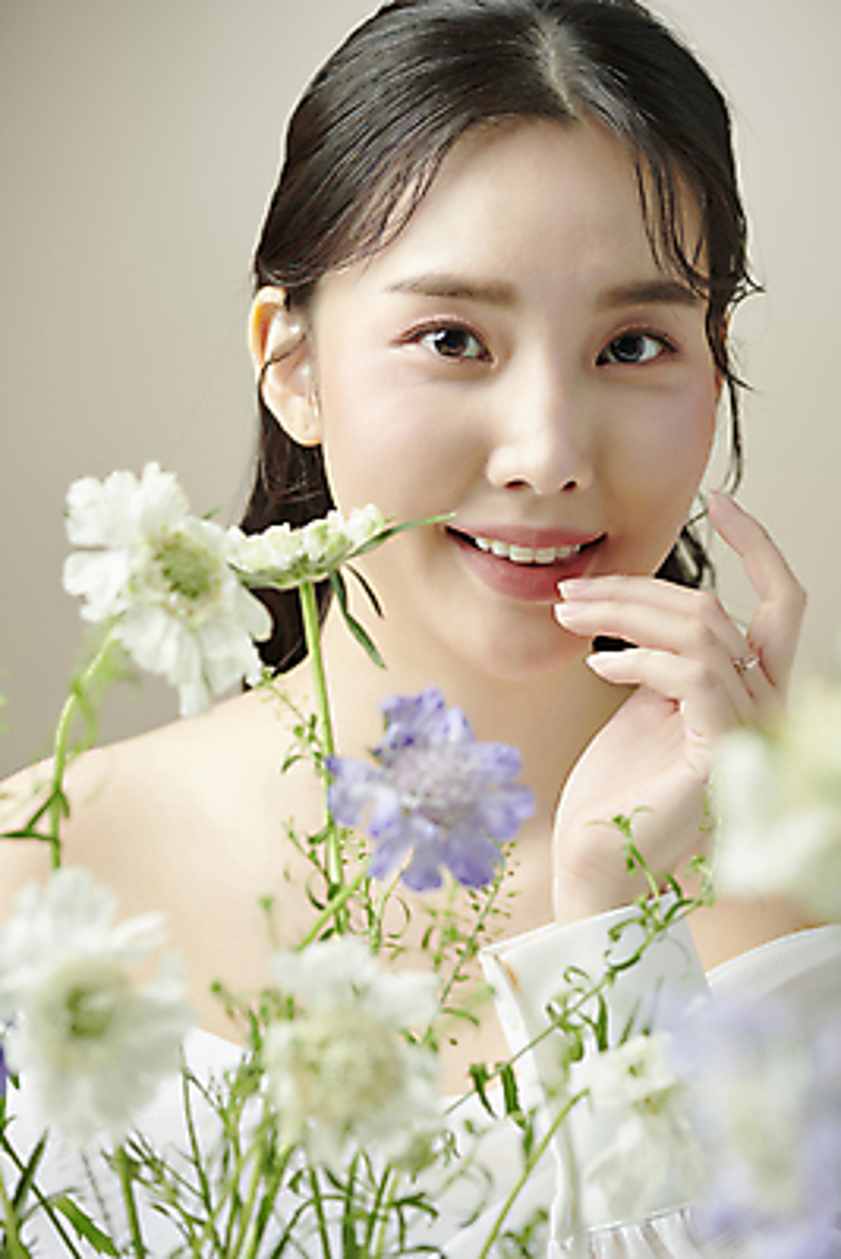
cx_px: 420
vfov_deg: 19.4
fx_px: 3676
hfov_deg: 13.1
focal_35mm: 105
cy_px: 630
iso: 64
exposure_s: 1/125
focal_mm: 105
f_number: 7.1
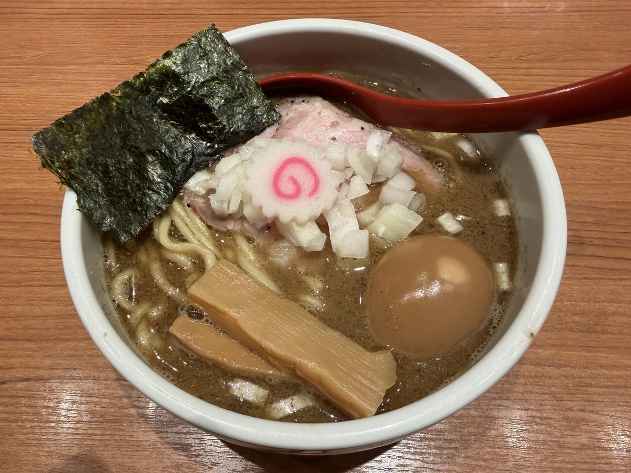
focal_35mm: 24
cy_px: 236
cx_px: 316
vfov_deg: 56.8
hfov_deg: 71.6
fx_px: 437
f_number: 2.2
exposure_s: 1/50
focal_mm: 2.22
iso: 250
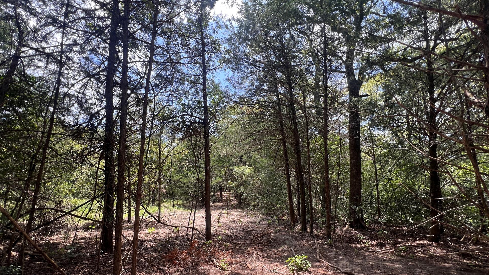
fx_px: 195
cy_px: 169
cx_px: 236
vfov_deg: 69.6
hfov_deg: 103.0
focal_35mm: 15
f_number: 1.8
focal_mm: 1.57
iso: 32
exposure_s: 1/247
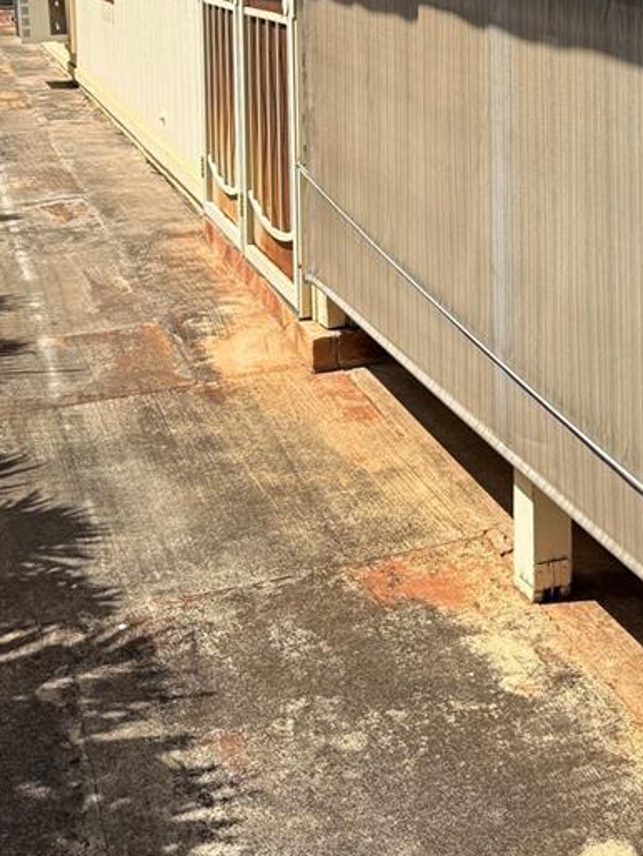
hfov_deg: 26.0
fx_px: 1386
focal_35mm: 56
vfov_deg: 31.7
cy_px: -2
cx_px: 425
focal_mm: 6.76
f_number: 1.78
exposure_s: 1/4673
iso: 80
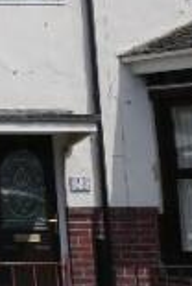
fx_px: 765
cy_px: 38
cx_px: -253
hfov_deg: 11.9
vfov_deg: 20.8
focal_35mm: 96
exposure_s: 1/400
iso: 160
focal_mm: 7
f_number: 9
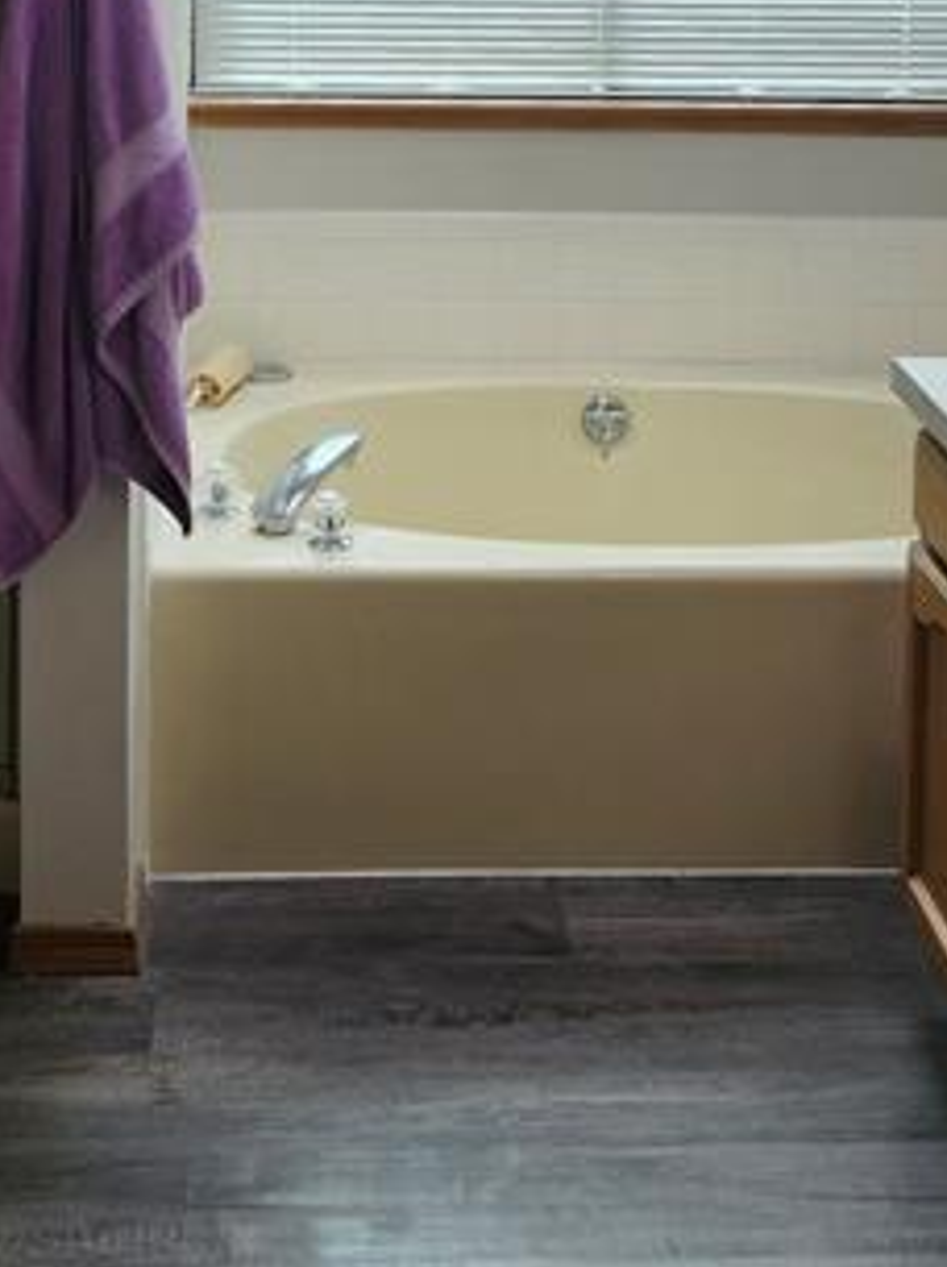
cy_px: 75
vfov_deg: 31.4
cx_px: 384
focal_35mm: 58
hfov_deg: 25.1
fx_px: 2120
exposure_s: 1/180
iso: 100
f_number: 1.8
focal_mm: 5.54
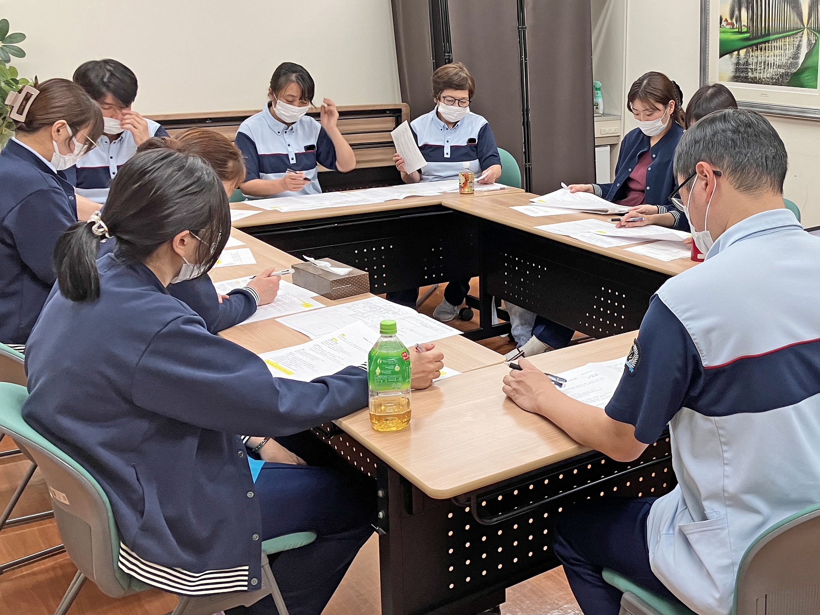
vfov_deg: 49.7
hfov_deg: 63.4
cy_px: 308
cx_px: 410
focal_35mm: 28
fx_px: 663
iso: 50
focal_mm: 3.99
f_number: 1.8
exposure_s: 1/50
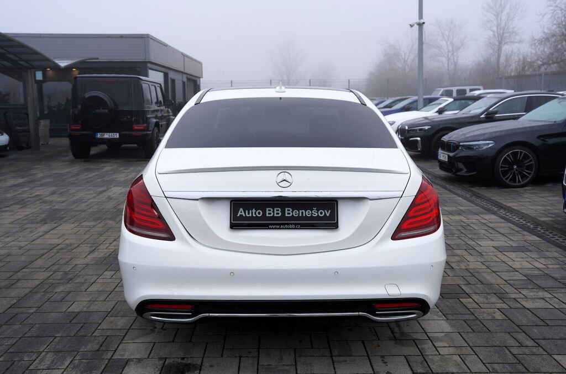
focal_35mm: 34
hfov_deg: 55.9
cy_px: 187
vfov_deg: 38.7
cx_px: 283
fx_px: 533
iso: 100
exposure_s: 1/125
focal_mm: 34
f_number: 5.6
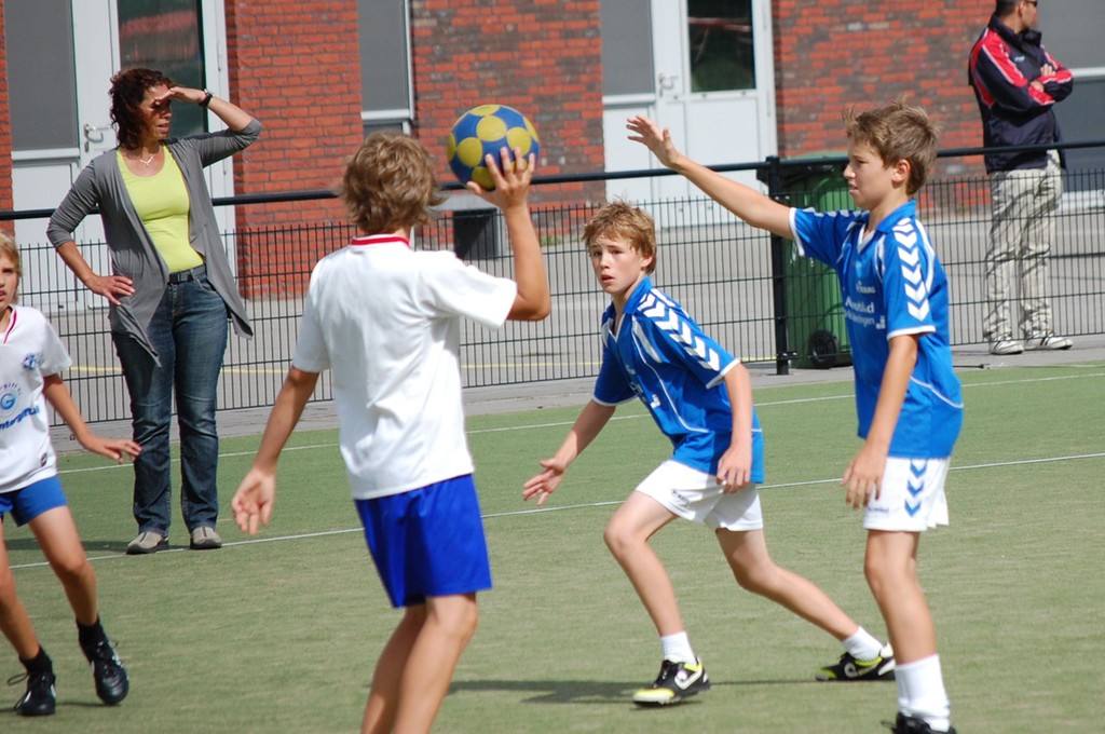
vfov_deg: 6.1
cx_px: 552
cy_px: 367
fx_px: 6897
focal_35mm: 225
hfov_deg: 9.2
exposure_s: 1/2000
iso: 400
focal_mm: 150
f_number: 5.6
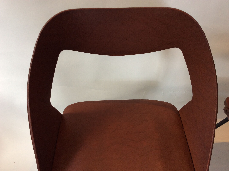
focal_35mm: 32
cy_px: 86
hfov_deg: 56.9
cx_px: 114
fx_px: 211
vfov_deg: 44.1
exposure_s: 1/33
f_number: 2.4
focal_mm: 3.3
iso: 40
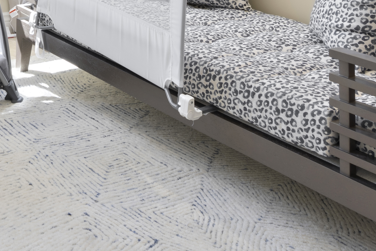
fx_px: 658
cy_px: -171
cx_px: -36
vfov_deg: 18.1
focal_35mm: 63
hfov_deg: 28.9
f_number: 9
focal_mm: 16
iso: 100
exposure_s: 1/2
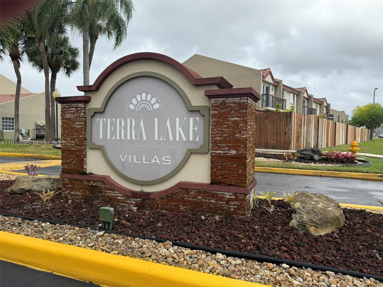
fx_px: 266
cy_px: 144
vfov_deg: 56.8
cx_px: 192
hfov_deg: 71.6
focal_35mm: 24
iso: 80
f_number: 1.78
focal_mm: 6.76
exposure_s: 1/2611
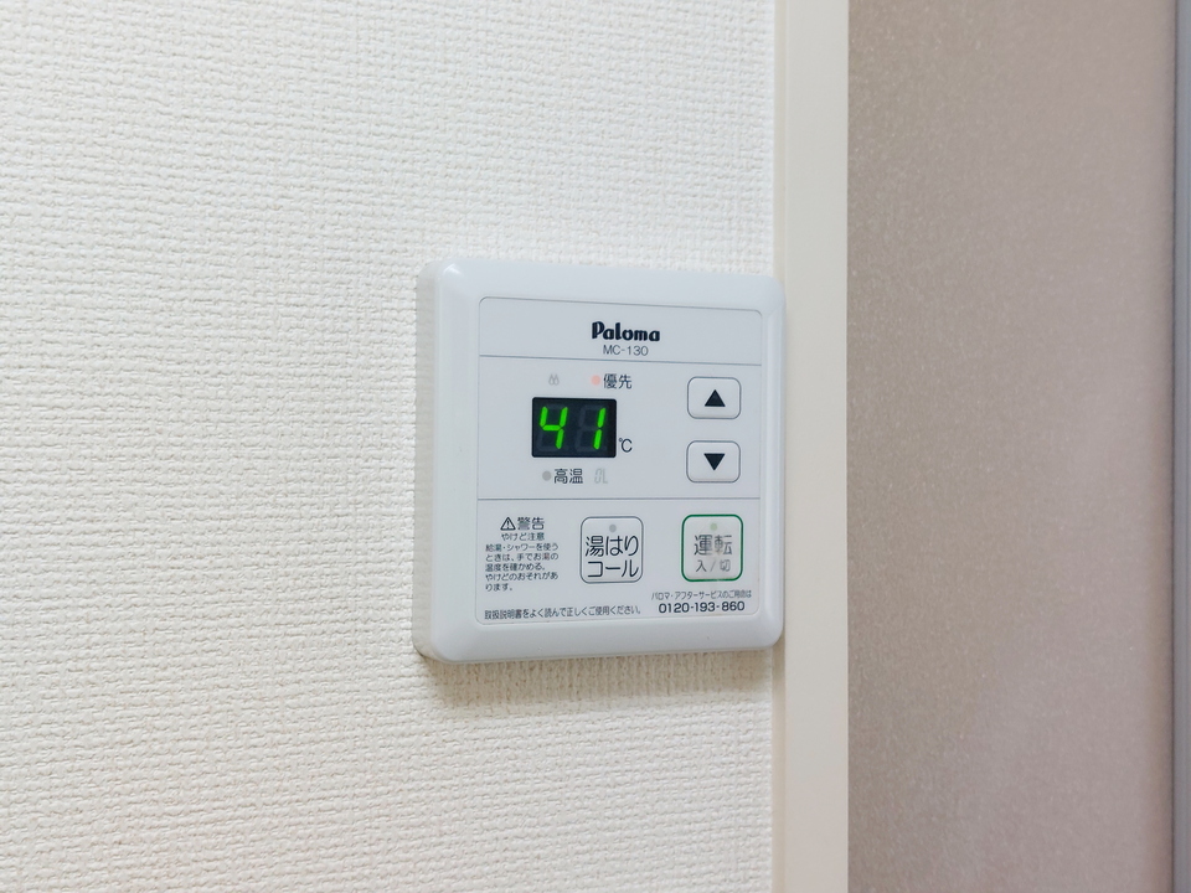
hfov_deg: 71.6
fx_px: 826
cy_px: 446
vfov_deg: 56.8
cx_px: 596
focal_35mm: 24
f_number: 1.8
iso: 64
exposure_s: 1/60
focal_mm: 5.23
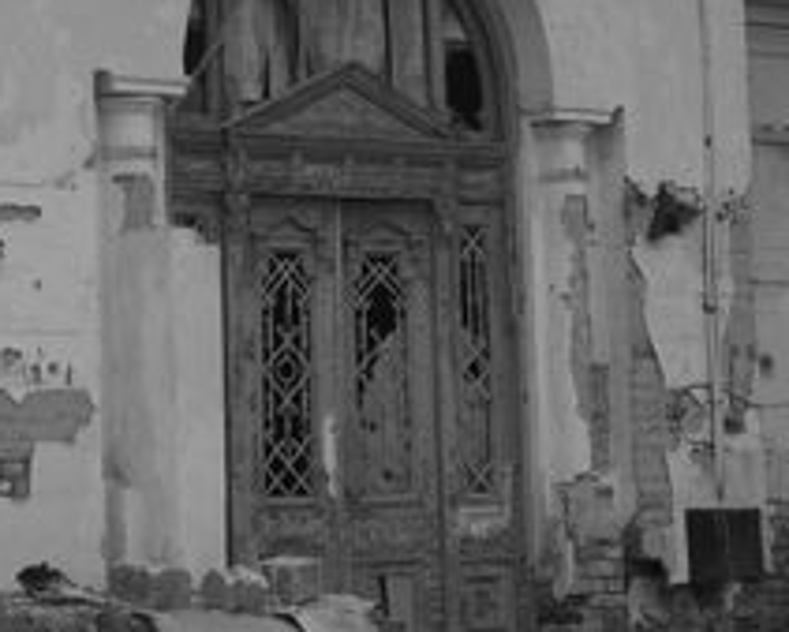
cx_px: -79
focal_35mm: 128
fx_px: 2990
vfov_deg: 12.0
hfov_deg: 14.7
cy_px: 166
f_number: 7.1
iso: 100
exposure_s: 1/125
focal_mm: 24.38
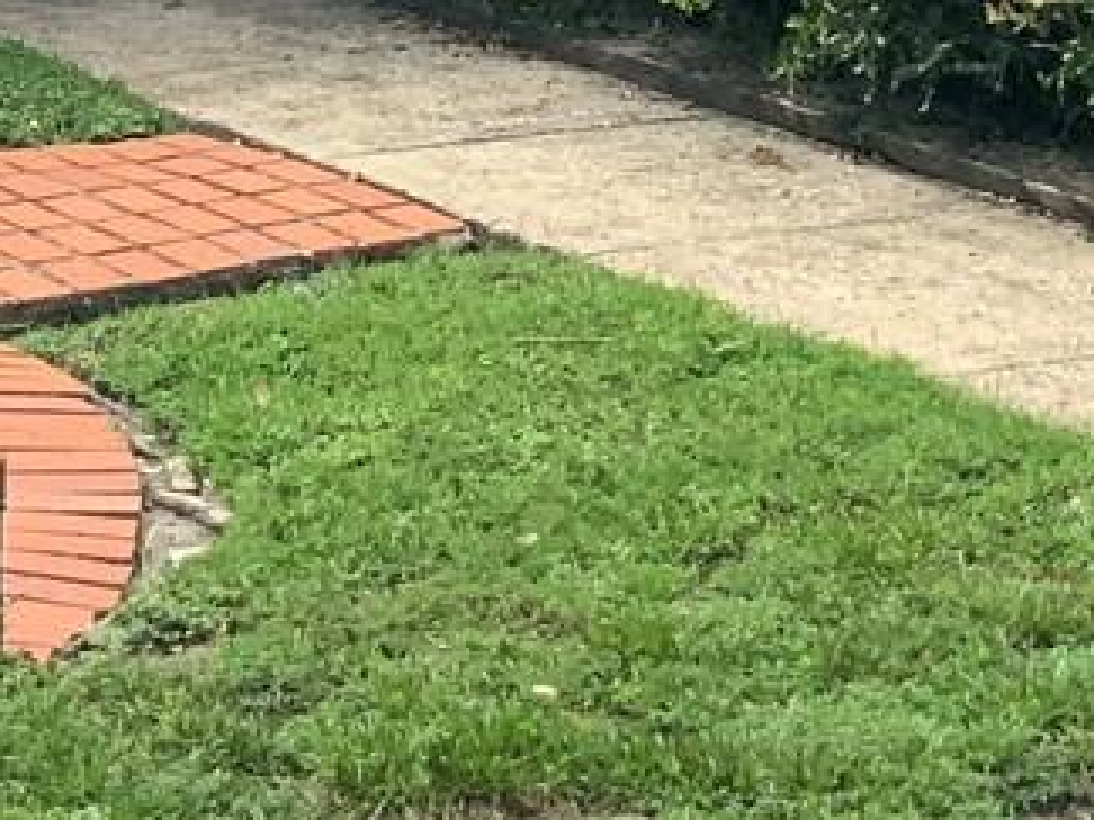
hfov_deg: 13.6
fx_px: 4519
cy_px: -783
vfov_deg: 9.7
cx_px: 51
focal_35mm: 143
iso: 16
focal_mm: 3
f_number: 1.8
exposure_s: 1/1035
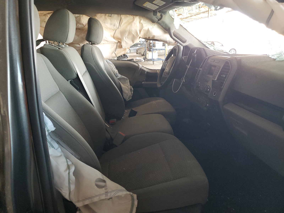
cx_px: 142
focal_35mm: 26
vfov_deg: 53.1
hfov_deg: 67.3
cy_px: 106
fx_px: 213
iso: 99
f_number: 1.5
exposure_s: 1/60.2
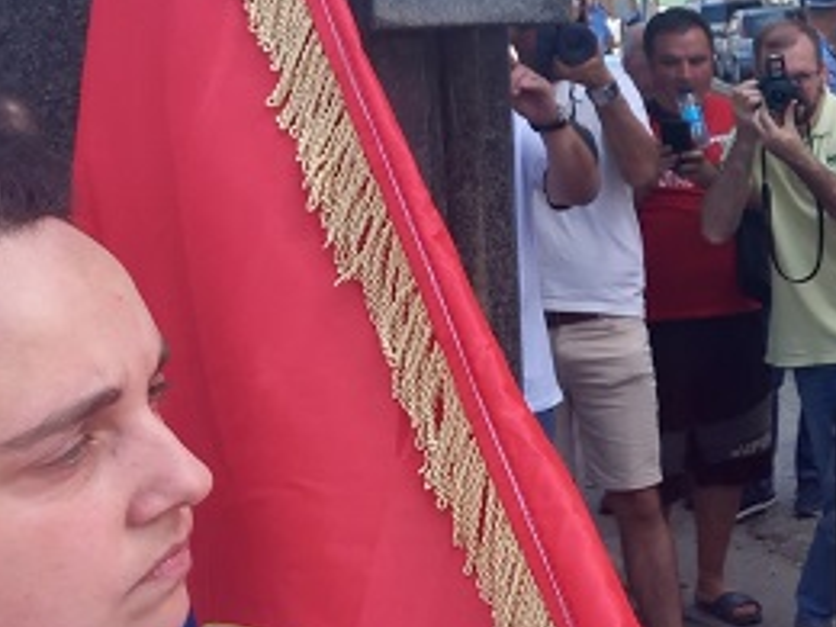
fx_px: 2005
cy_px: 119
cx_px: 1071
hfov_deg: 21.4
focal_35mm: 83
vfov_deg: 17.6
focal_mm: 4
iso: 20
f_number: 1.8
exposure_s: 1/112
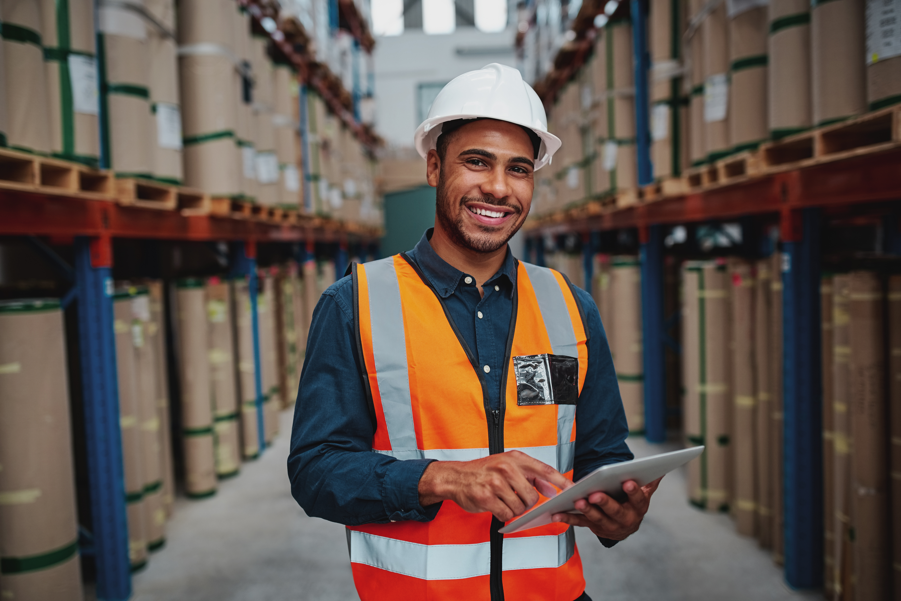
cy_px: 300
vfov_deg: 37.9
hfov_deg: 54.4
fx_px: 876
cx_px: 450
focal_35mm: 35
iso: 320
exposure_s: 1/320
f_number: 2
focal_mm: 35
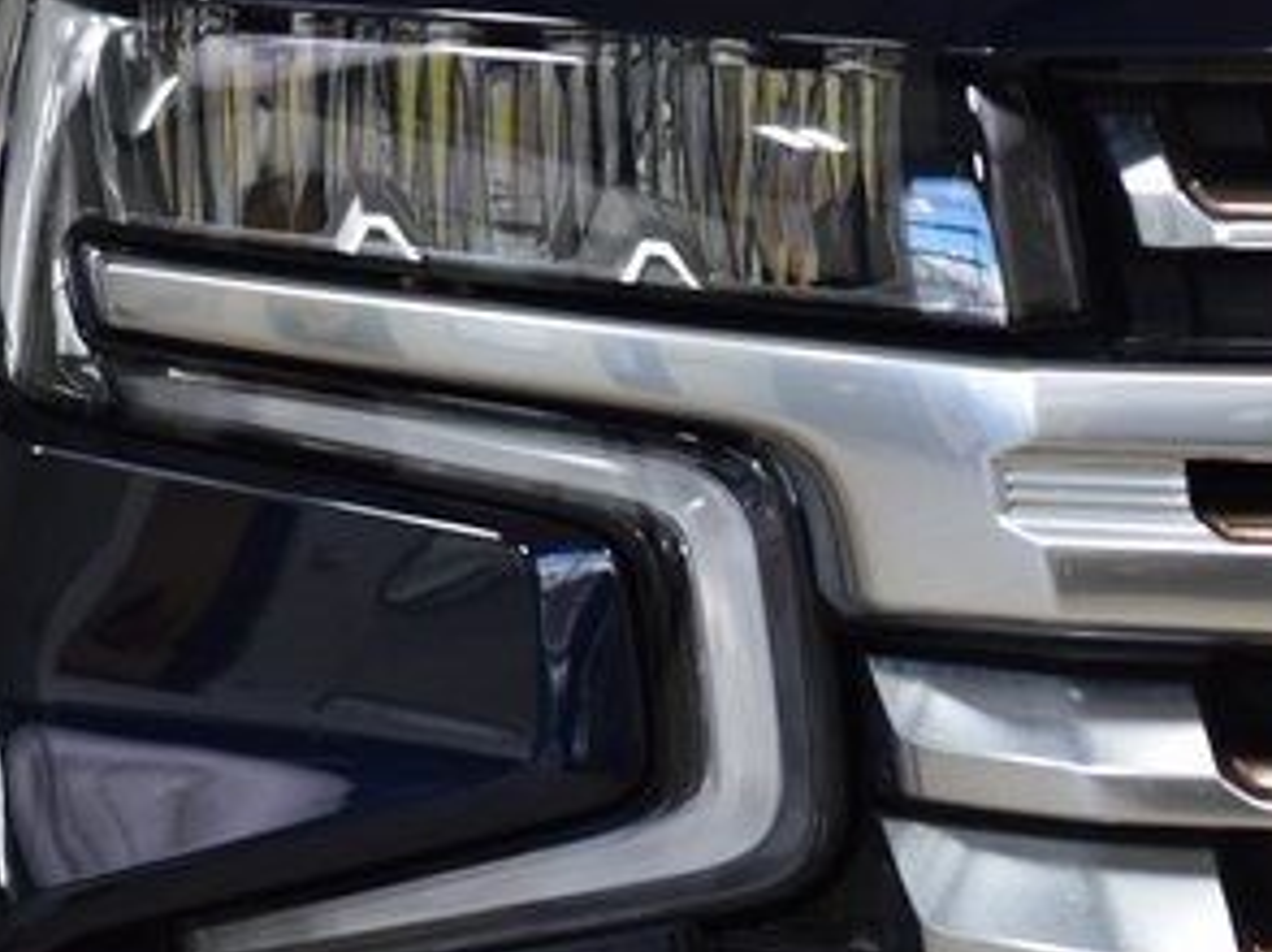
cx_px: 640
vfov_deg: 6.7
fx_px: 8078
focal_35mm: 220
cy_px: 530
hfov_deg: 9.0
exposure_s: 1/125
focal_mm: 70
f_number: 4.5
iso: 1600
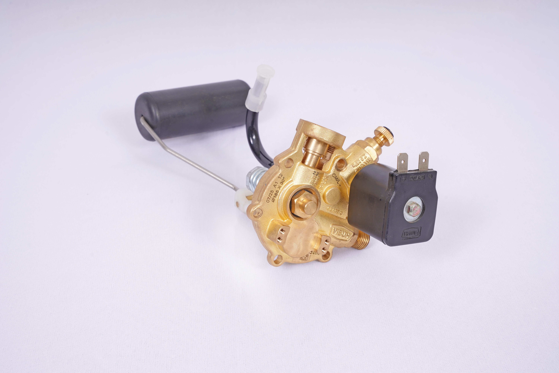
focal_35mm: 48
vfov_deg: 28.3
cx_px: 280
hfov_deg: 41.4
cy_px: 186
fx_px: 739
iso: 250
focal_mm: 47.6
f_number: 14
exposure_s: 1/160
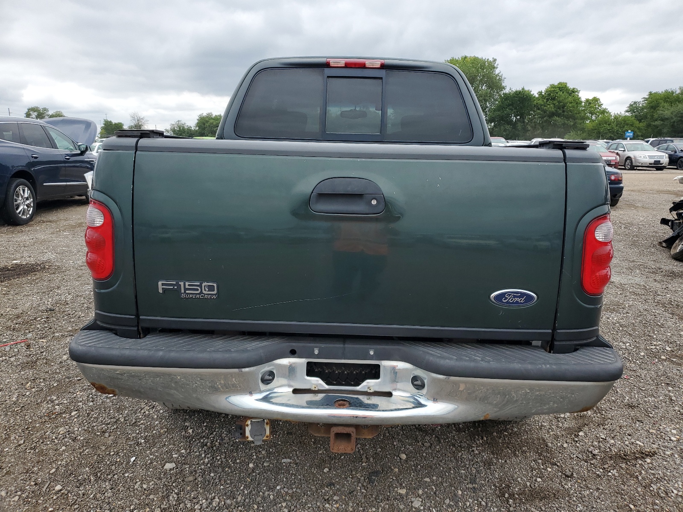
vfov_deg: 53.1
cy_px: 256
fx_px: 513
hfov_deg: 67.3
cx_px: 342
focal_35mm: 26
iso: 50
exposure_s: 1/1429
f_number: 1.5
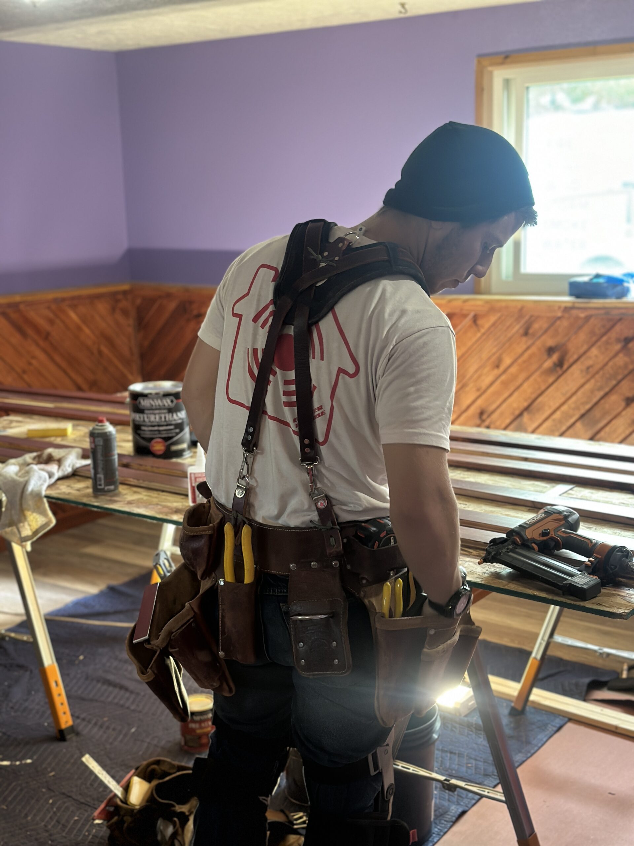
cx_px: 317
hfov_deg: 30.3
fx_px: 1172
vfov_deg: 39.7
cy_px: 423
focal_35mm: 48
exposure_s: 1/60
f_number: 1.78
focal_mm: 6.86
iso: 320
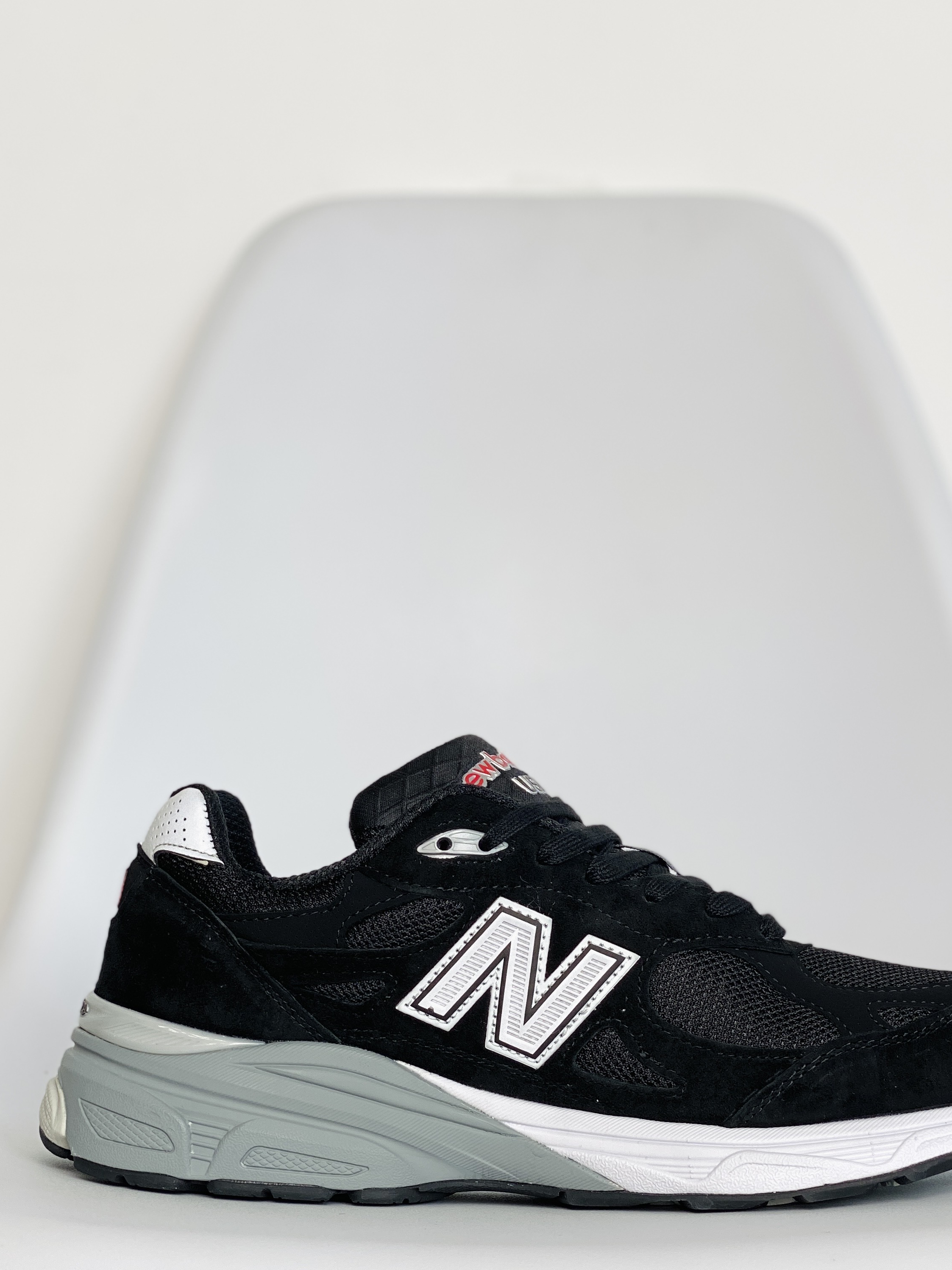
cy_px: 808
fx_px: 2567
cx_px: 568
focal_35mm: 70
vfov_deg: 27.7
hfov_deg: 21.0
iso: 20
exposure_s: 1/100
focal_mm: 6
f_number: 2
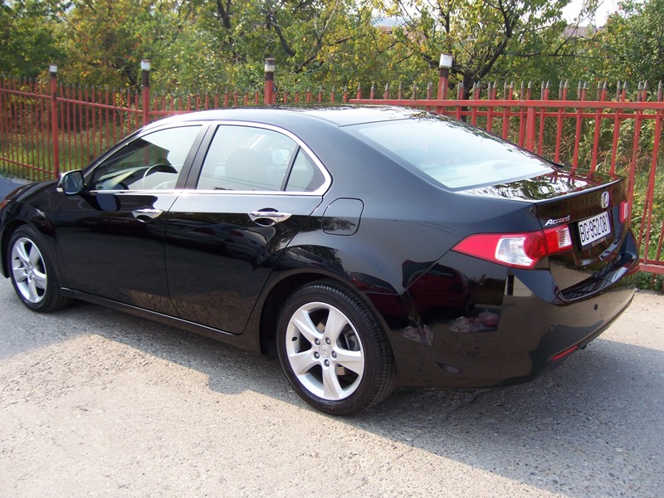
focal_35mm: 36
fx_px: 691
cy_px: 249
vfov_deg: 39.7
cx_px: 332
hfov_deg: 51.4
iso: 80
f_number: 2.8
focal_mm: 6.2
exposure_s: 1/400
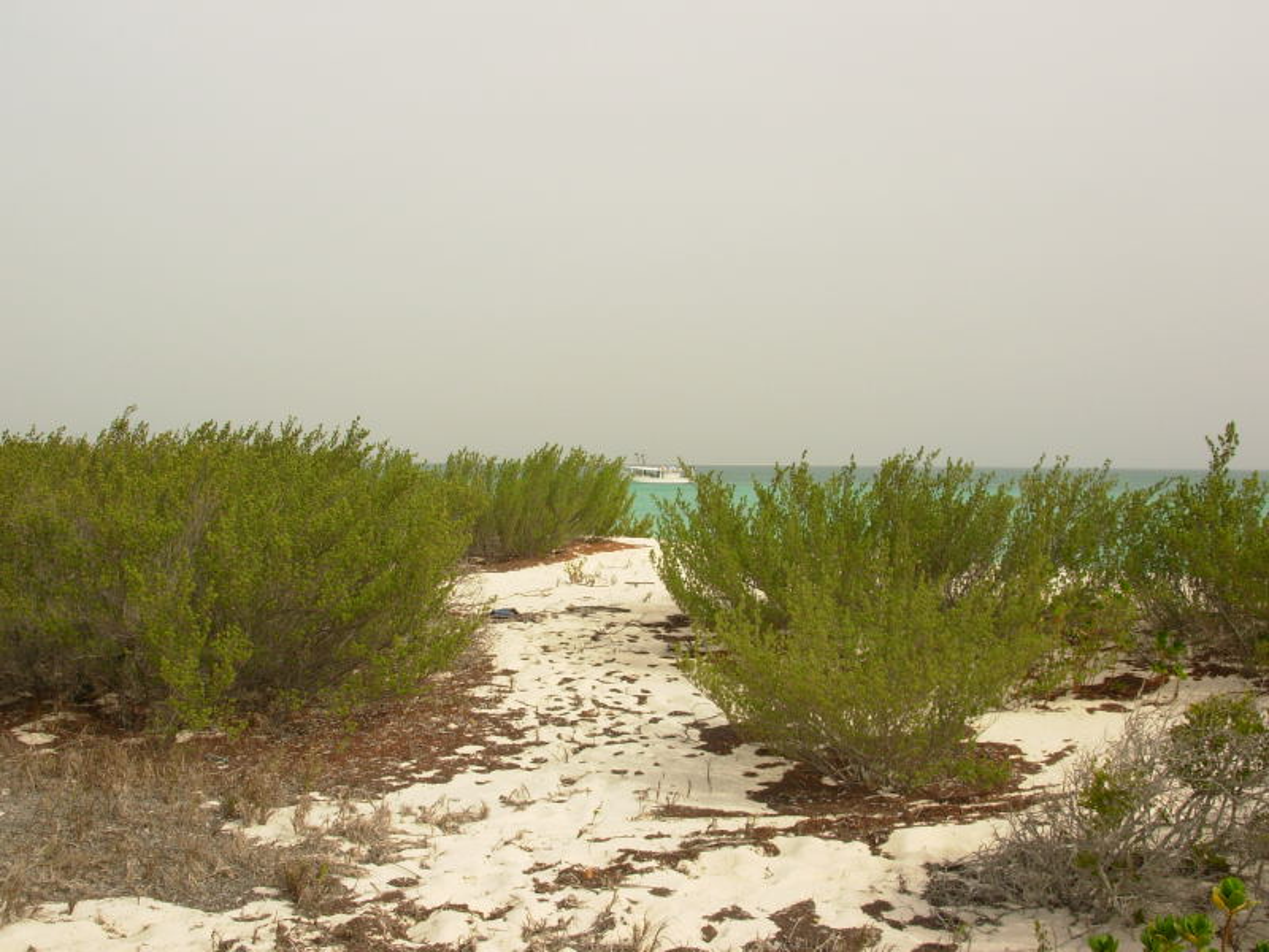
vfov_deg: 37.7
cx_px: 634
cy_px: 476
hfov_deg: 49.0
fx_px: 1393
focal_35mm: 38
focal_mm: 6.3
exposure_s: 1/431
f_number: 4.9
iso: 50
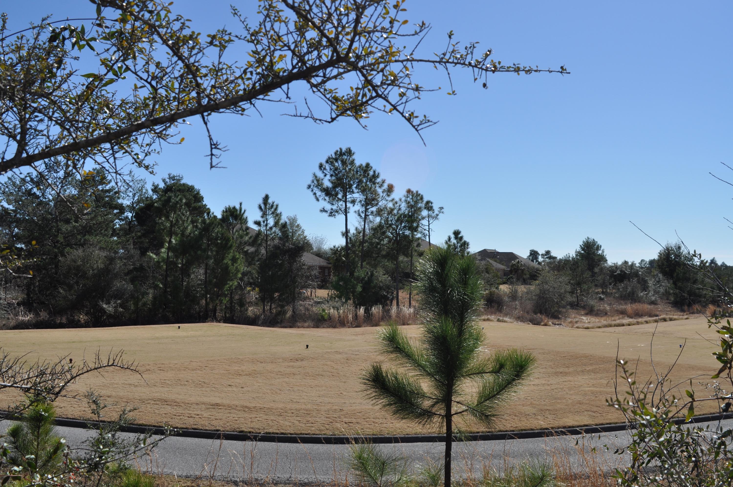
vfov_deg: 38.3
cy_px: 244
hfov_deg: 55.2
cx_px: 366
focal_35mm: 34
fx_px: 702
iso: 200
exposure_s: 1/800
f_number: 8
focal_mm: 23
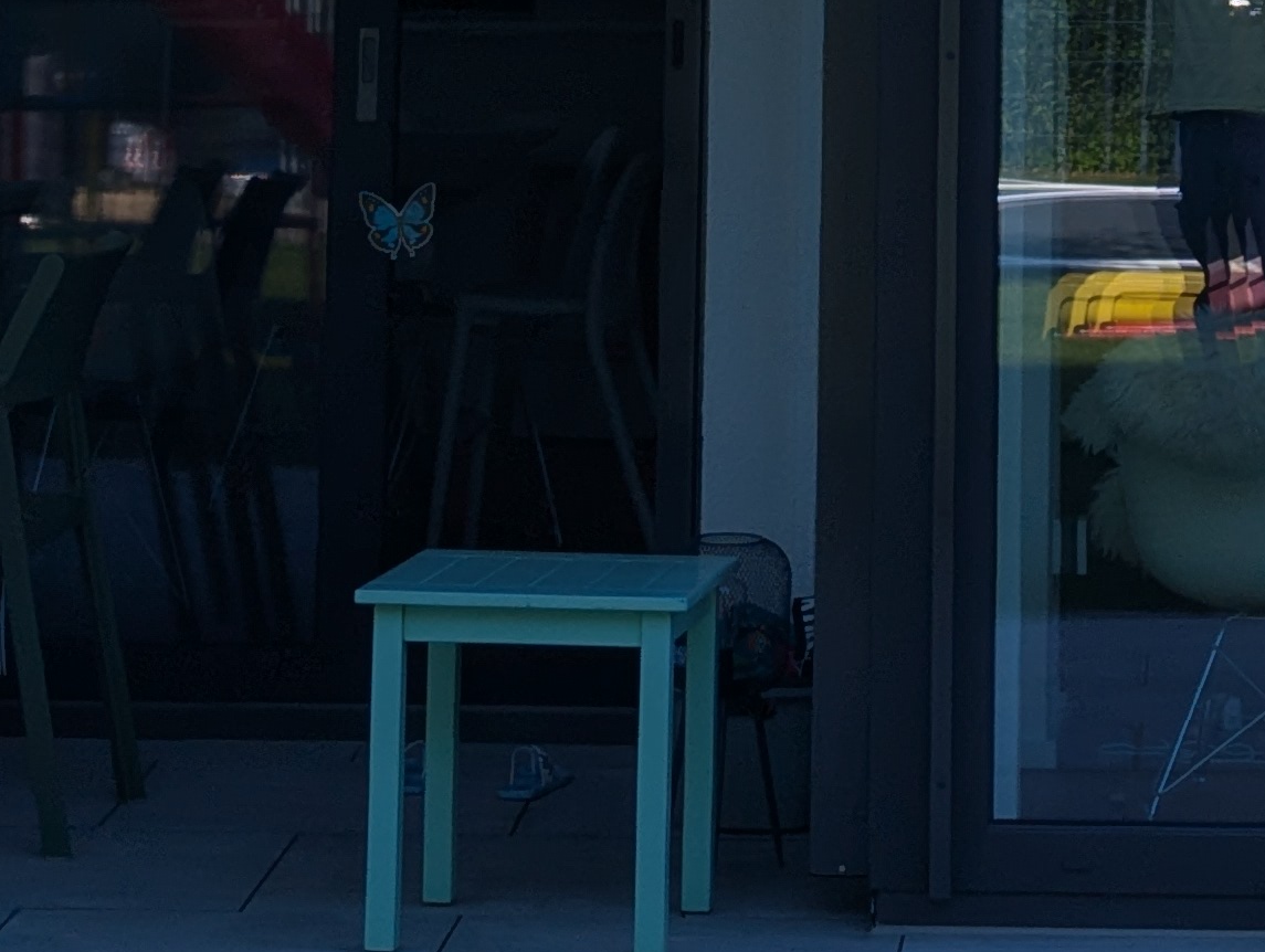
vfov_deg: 8.0
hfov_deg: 11.5
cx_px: 1087
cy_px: -1365
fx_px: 6258
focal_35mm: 171
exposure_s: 1/4000
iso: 18
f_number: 1.68
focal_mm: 6.9
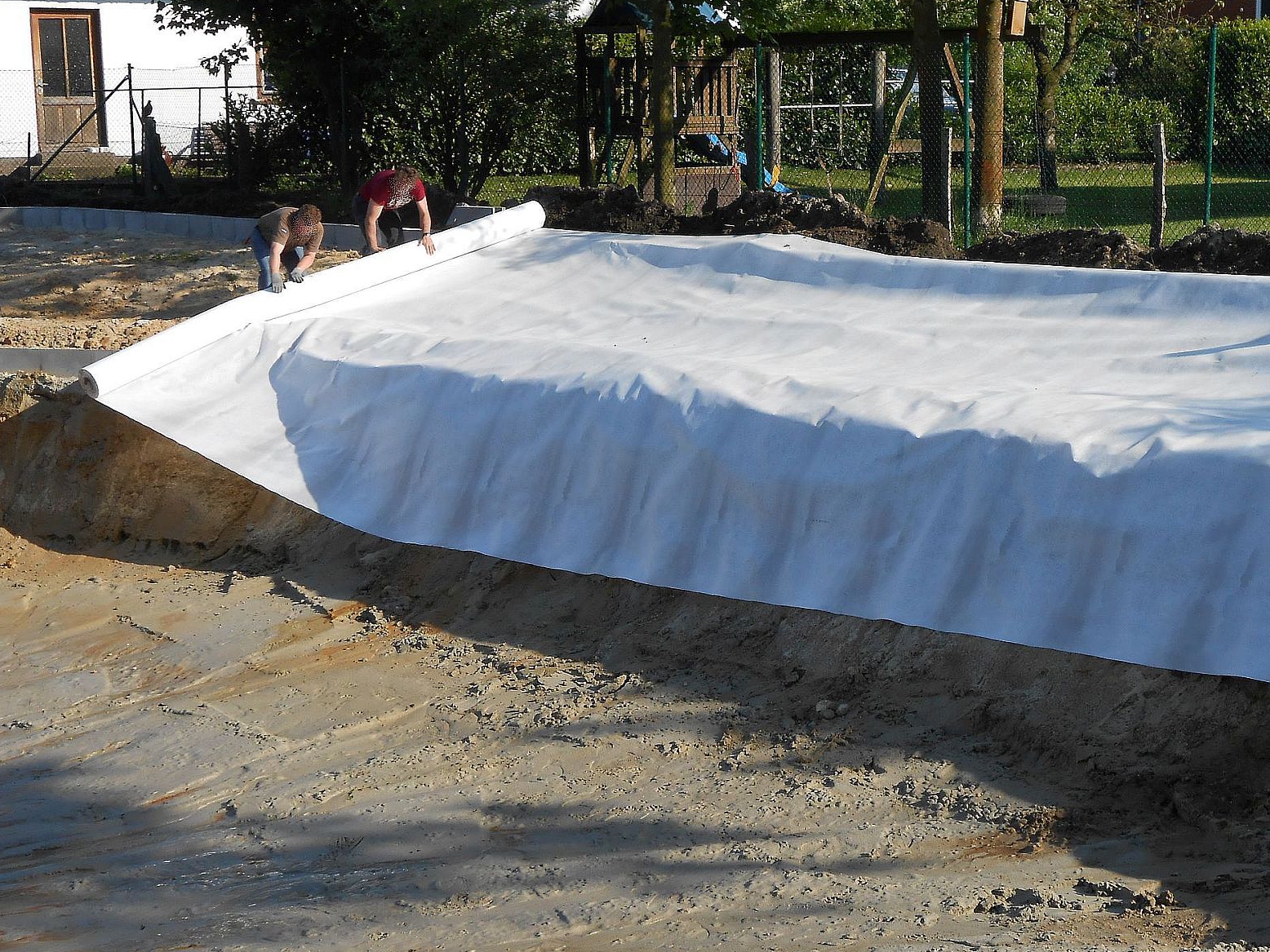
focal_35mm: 63
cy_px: 523
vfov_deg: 23.3
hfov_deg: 30.6
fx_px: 2311
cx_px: 795
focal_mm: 8.8
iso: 80
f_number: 4.8
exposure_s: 1/400
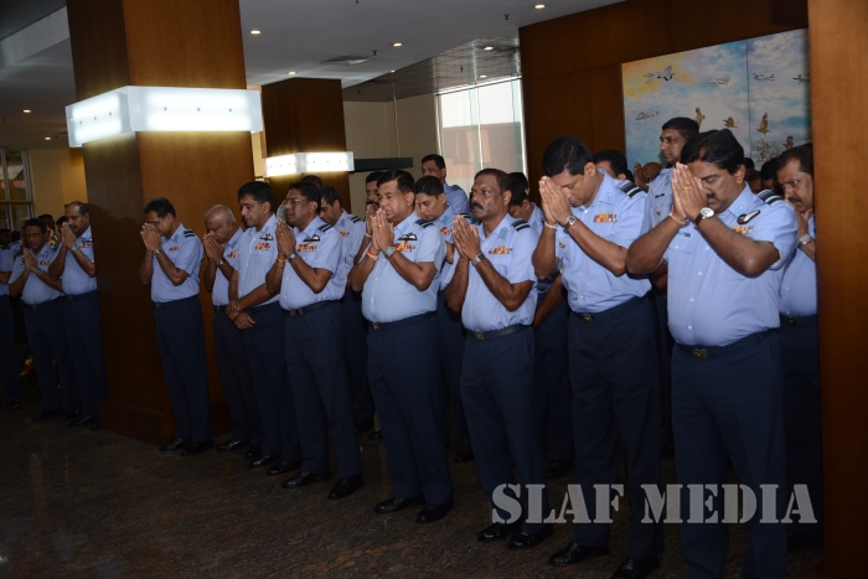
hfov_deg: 50.7
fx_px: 916
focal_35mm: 38
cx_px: 434
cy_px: 290
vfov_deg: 35.1
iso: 1600
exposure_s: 1/100
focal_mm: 38
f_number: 5.6
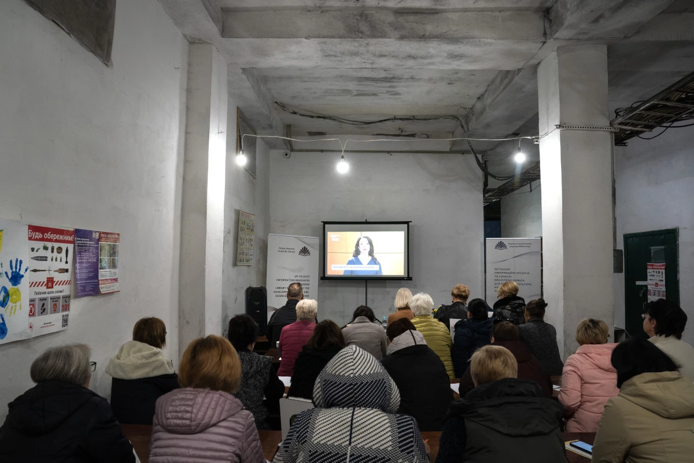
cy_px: 232
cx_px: 347
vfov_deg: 53.1
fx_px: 463
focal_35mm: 24
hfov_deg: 73.7
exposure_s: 1/60
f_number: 5.6
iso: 1000
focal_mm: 24
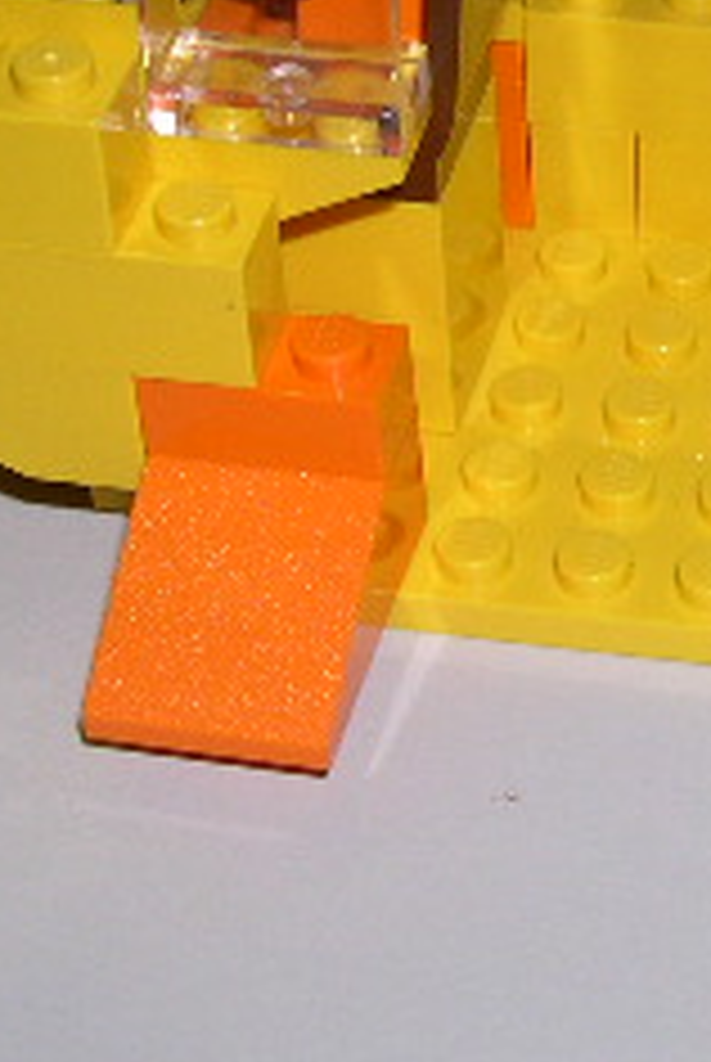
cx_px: 814
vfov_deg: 18.9
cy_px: 238
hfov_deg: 12.6
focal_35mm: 107
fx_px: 3160
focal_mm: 8
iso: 100
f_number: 7.6
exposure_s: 1/60
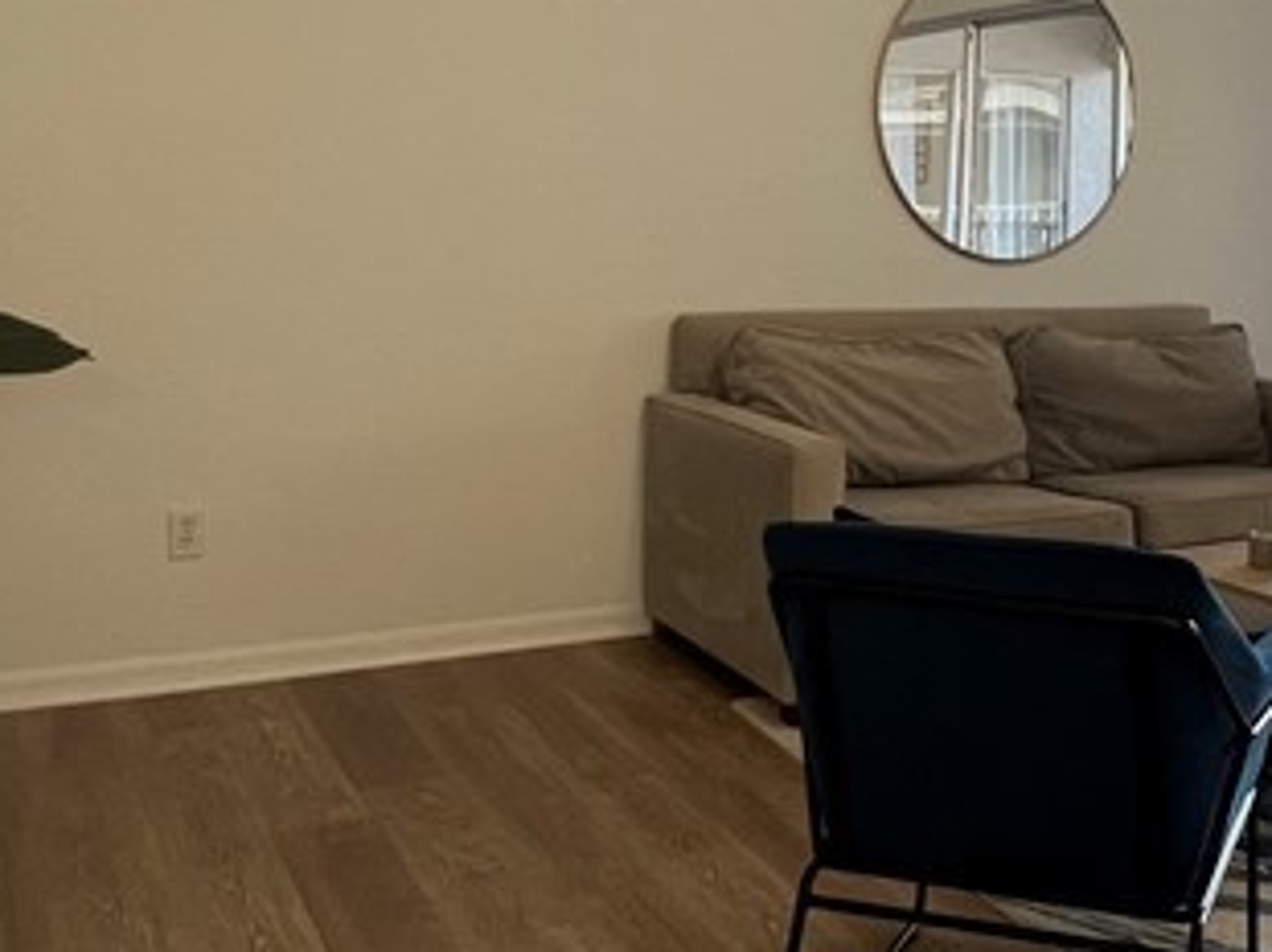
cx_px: 997
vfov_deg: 33.2
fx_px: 1579
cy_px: 300
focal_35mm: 43
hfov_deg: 42.2
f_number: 1.8
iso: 250
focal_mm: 1.57
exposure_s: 1/60
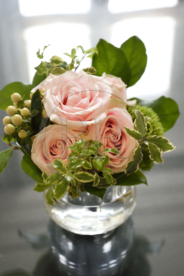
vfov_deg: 28.8
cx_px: 92
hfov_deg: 19.5
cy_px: 138
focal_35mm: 70
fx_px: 537
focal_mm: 70
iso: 200
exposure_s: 1/60
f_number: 5
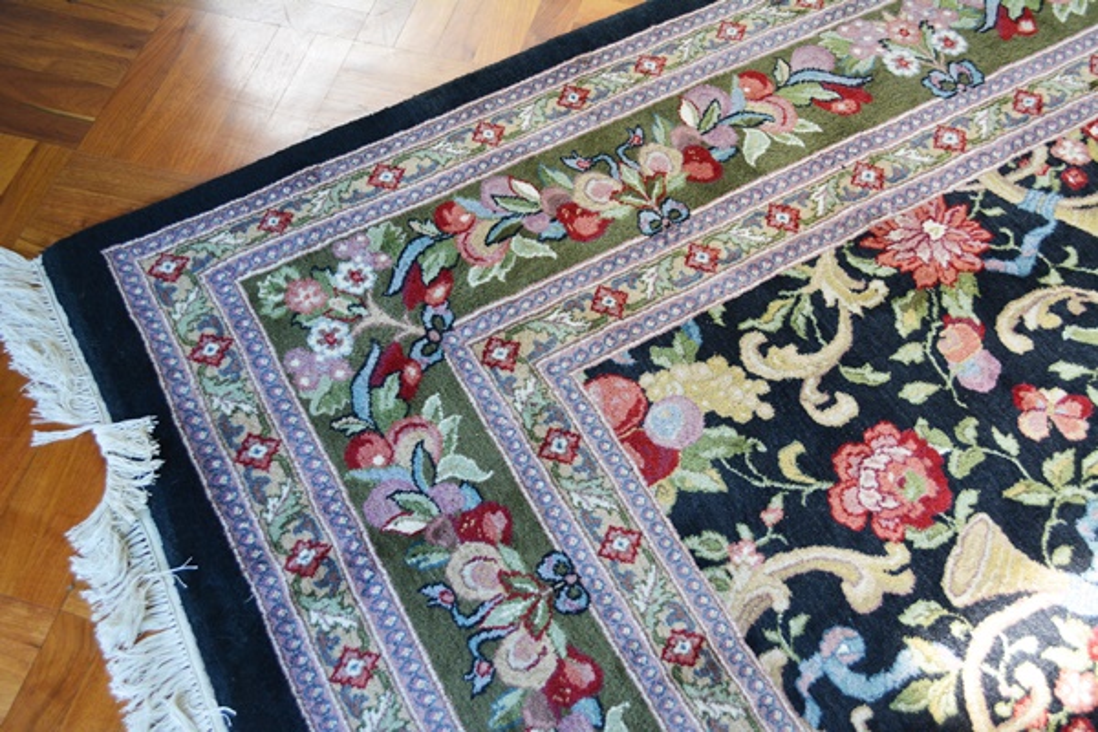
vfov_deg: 36.9
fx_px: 1098
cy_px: 366
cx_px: 549
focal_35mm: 36
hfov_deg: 53.1
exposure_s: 1/80
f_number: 4.5
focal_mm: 24
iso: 400
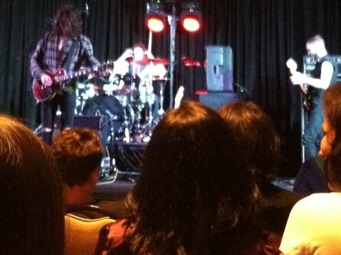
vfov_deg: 18.4
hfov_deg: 24.5
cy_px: 47
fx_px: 777
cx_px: 94
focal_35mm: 79
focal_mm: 3.85
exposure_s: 1/15
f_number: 2.8
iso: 1000
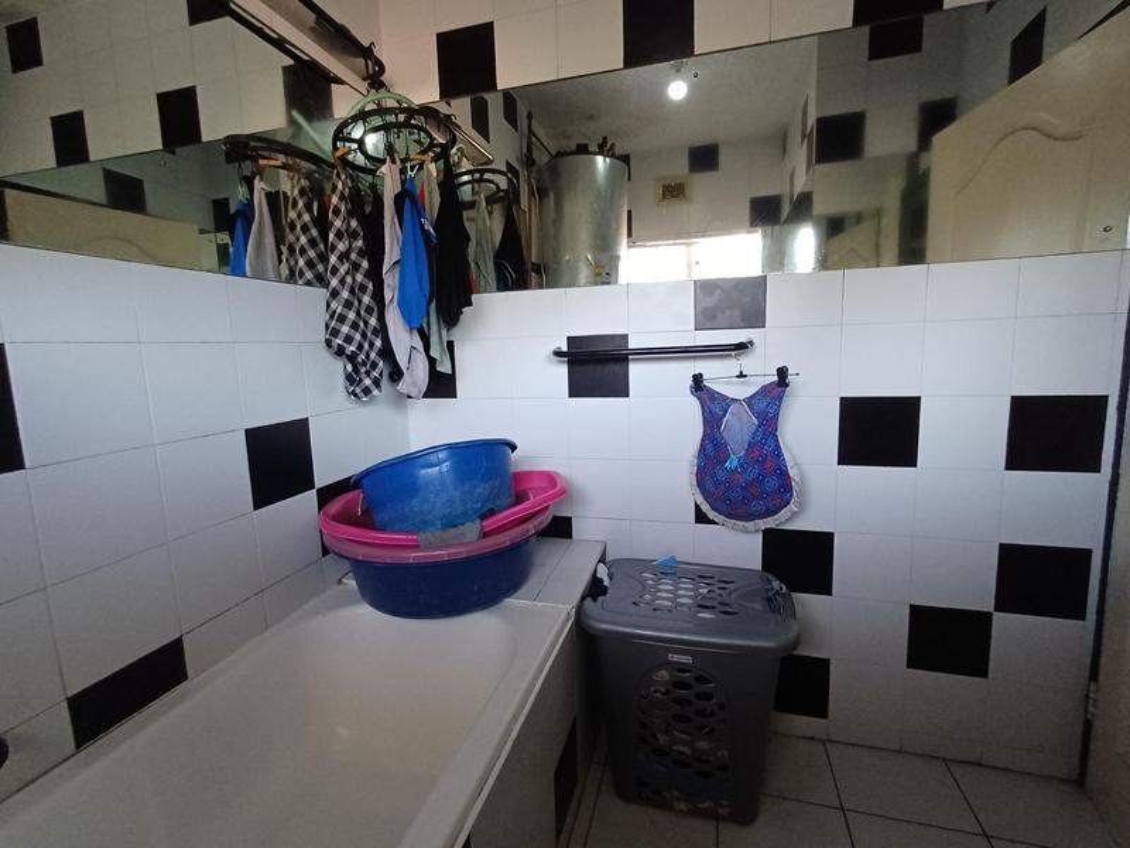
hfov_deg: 94.5
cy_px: 424
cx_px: 565
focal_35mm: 16
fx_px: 522
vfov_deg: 78.1
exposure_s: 1/33.3
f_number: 2.2
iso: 160
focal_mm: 1.64
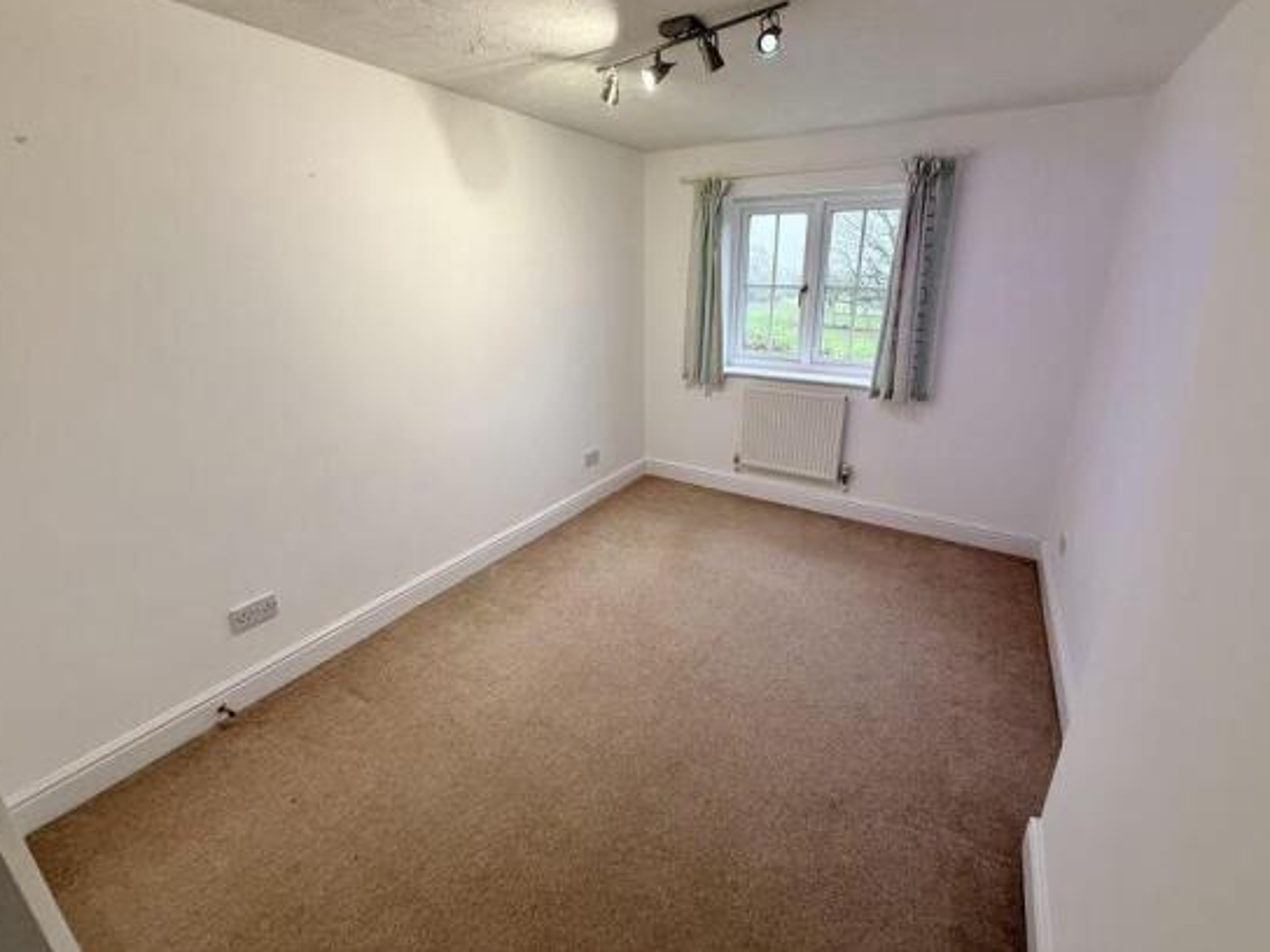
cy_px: 444
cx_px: 664
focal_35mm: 15
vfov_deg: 81.6
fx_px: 550
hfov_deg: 98.1
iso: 200
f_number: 2.2
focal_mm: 2.22
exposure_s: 1/100
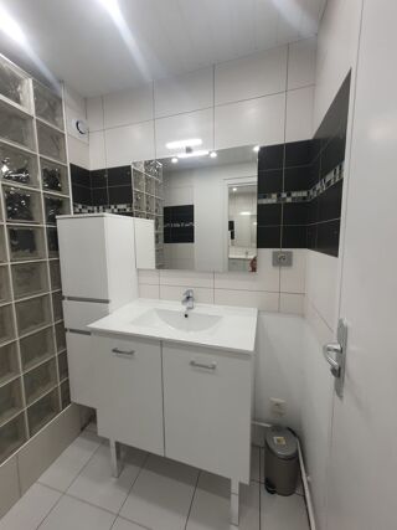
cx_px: 198
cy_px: 265
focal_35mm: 13
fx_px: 199
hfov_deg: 89.9
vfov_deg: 106.2
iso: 50
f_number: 2.2
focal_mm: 1.8
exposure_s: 1/50
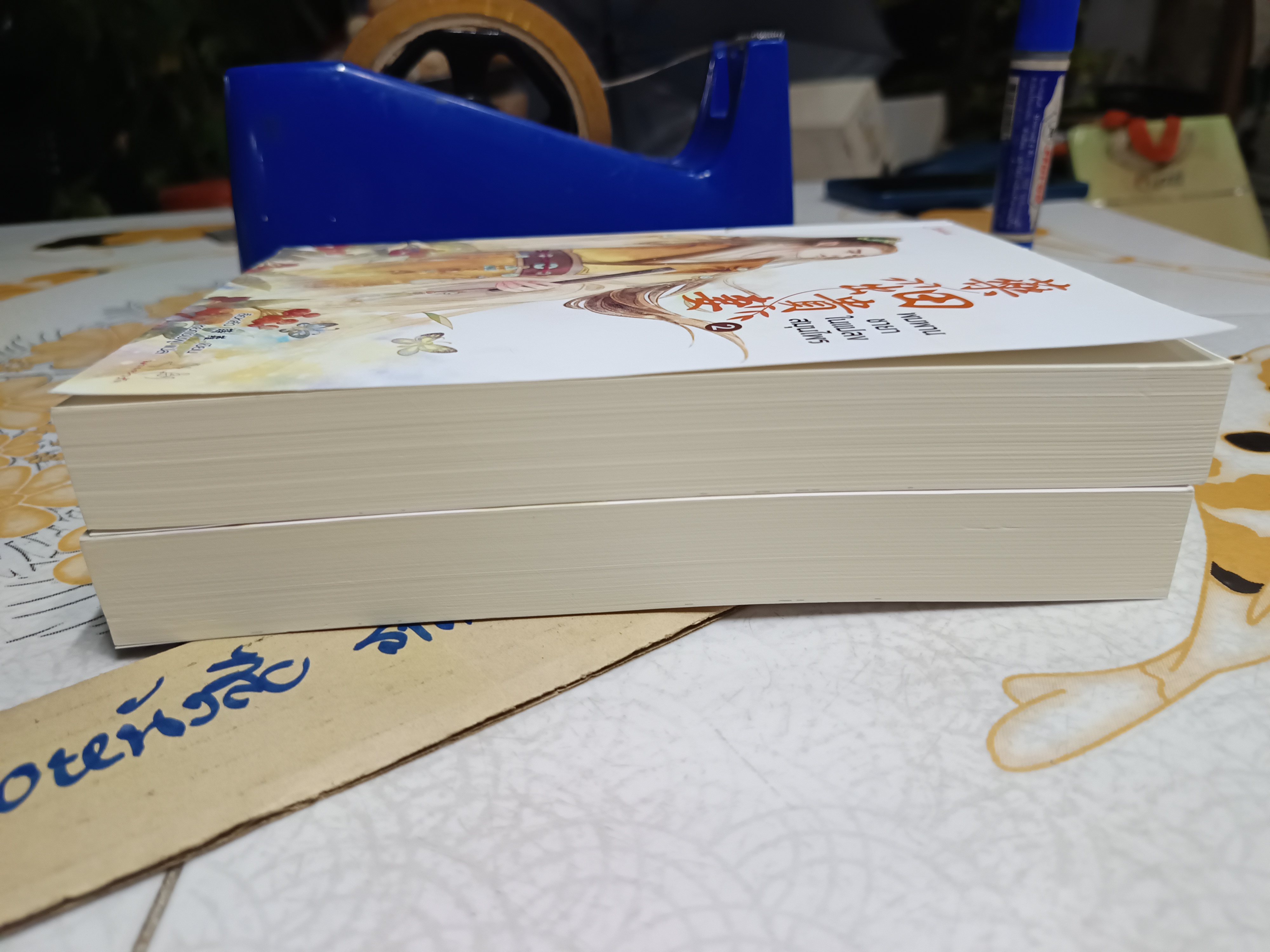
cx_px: 635
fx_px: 881
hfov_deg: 71.6
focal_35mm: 24
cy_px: 476
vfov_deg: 56.8
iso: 1129
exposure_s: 1/33.3
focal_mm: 5.31
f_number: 1.7
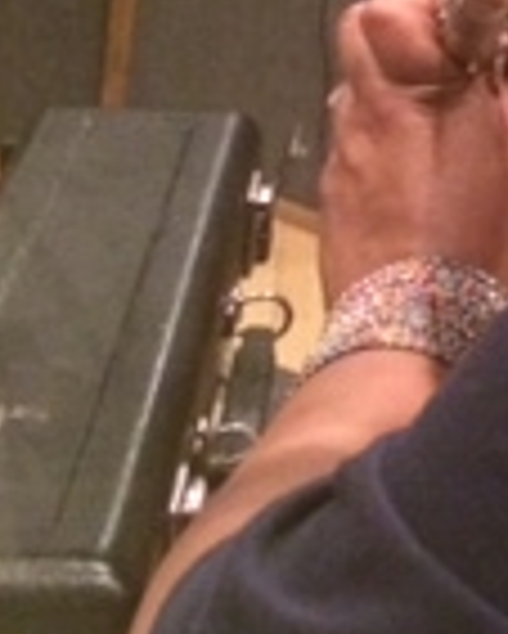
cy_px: -144
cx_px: 967
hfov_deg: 10.8
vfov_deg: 14.0
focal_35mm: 133
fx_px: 2497
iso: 500
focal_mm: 4.12
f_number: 2.2
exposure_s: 1/15
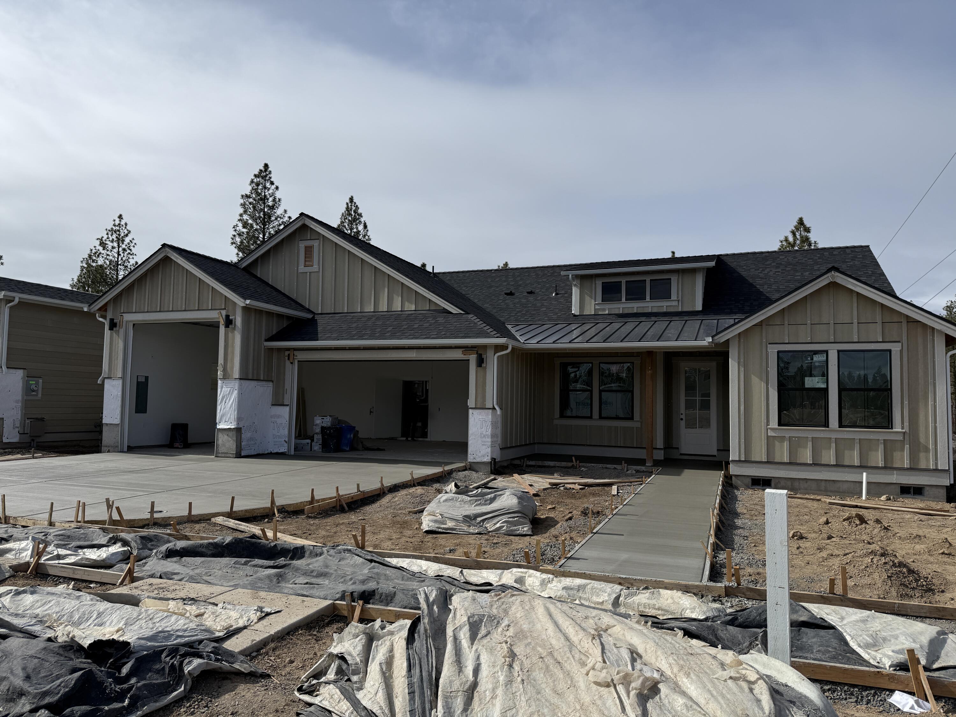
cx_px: 478
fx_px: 663
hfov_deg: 71.6
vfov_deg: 56.8
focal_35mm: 24
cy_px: 358
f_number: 1.78
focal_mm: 6.76
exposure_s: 1/9091
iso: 80
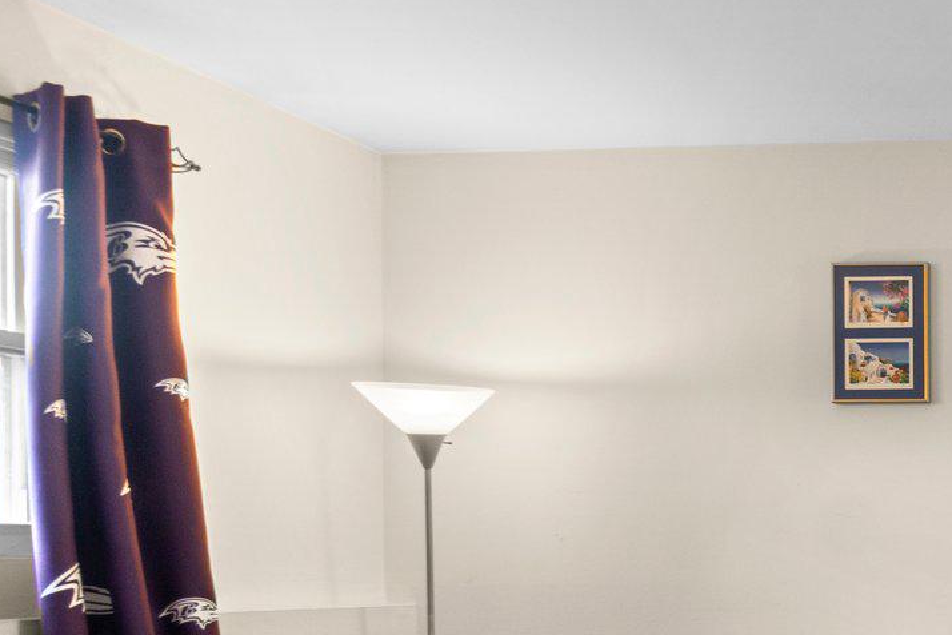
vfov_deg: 29.3
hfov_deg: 32.1
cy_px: 628
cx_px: 1288
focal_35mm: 43
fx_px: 1137
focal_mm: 10
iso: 100
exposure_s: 1/4
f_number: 8
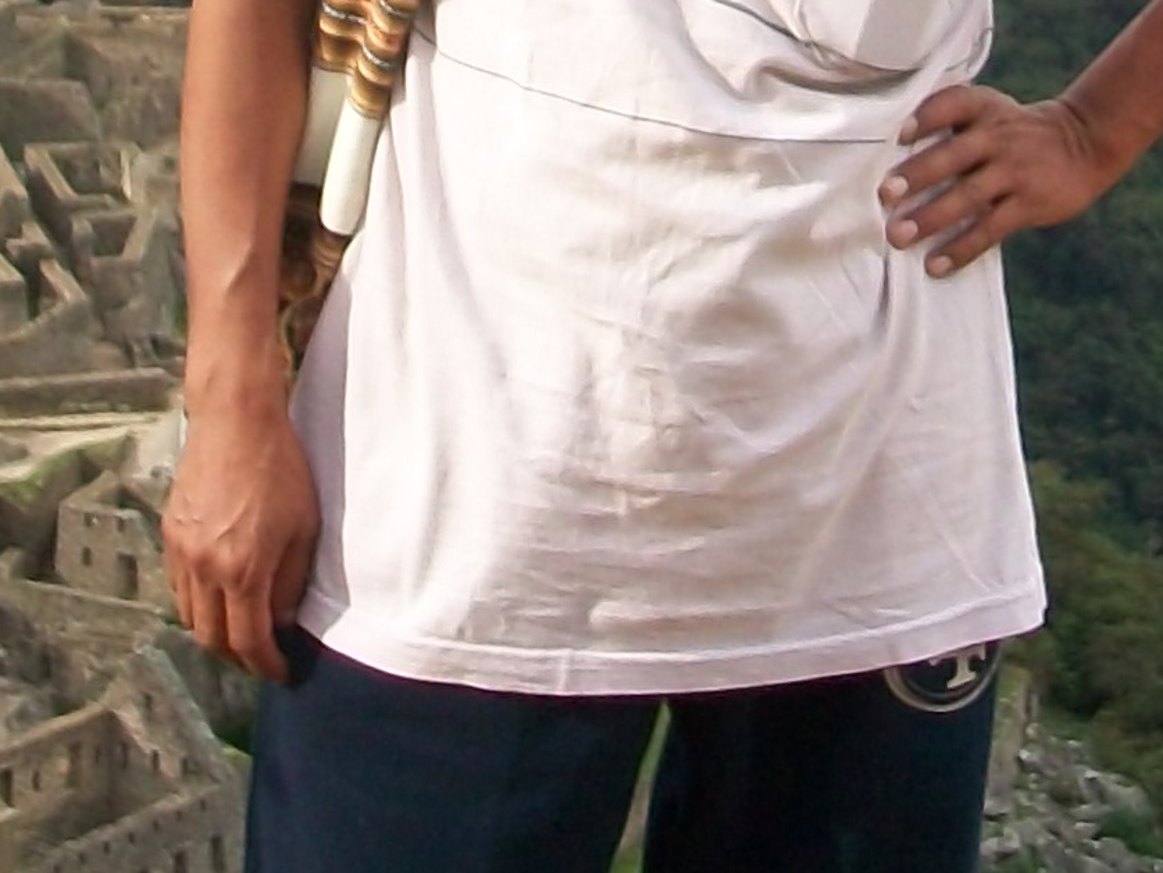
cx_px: 732
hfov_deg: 14.0
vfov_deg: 9.8
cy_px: -902
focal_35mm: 141
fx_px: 4738
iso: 80
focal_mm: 5.7
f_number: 2.8
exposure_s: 1/500
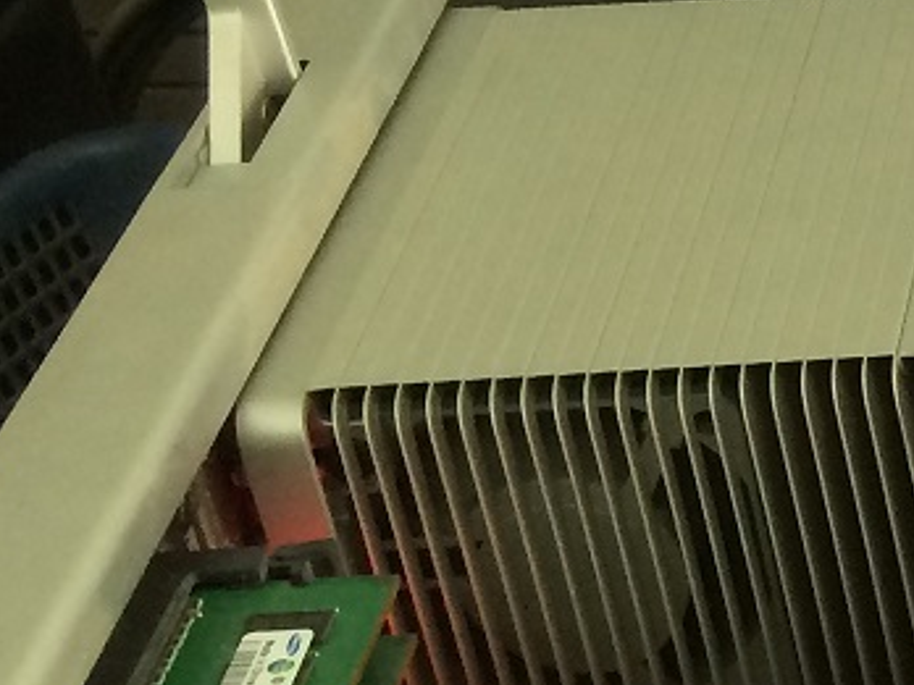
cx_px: 1954
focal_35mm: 136
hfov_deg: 12.4
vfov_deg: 10.7
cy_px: 819
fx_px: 3591
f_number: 2.2
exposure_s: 1/33
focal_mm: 4.15
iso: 100
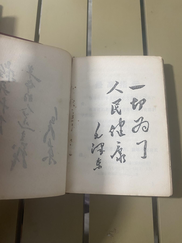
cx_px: 91
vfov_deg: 67.3
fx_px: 182
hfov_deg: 53.1
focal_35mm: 26
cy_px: 122
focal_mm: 4.25
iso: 160
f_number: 1.8
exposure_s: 1/50
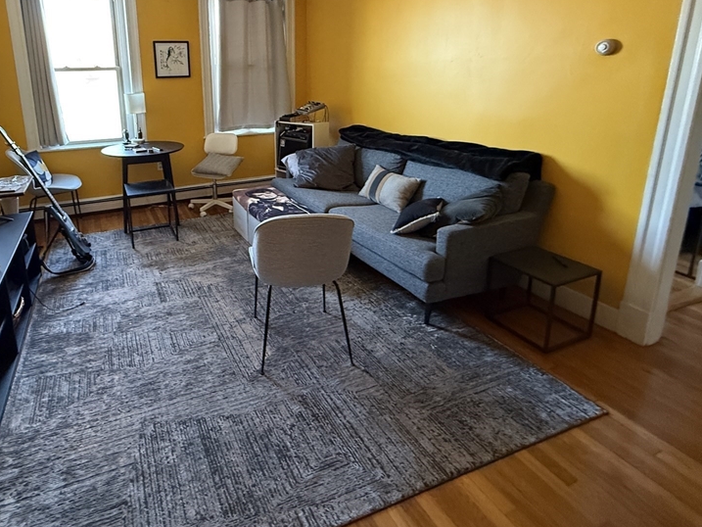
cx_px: 248
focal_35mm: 20
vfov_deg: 63.9
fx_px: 406
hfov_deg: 79.6
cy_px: 166
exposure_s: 1/60
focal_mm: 2.22
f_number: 2.2
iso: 640
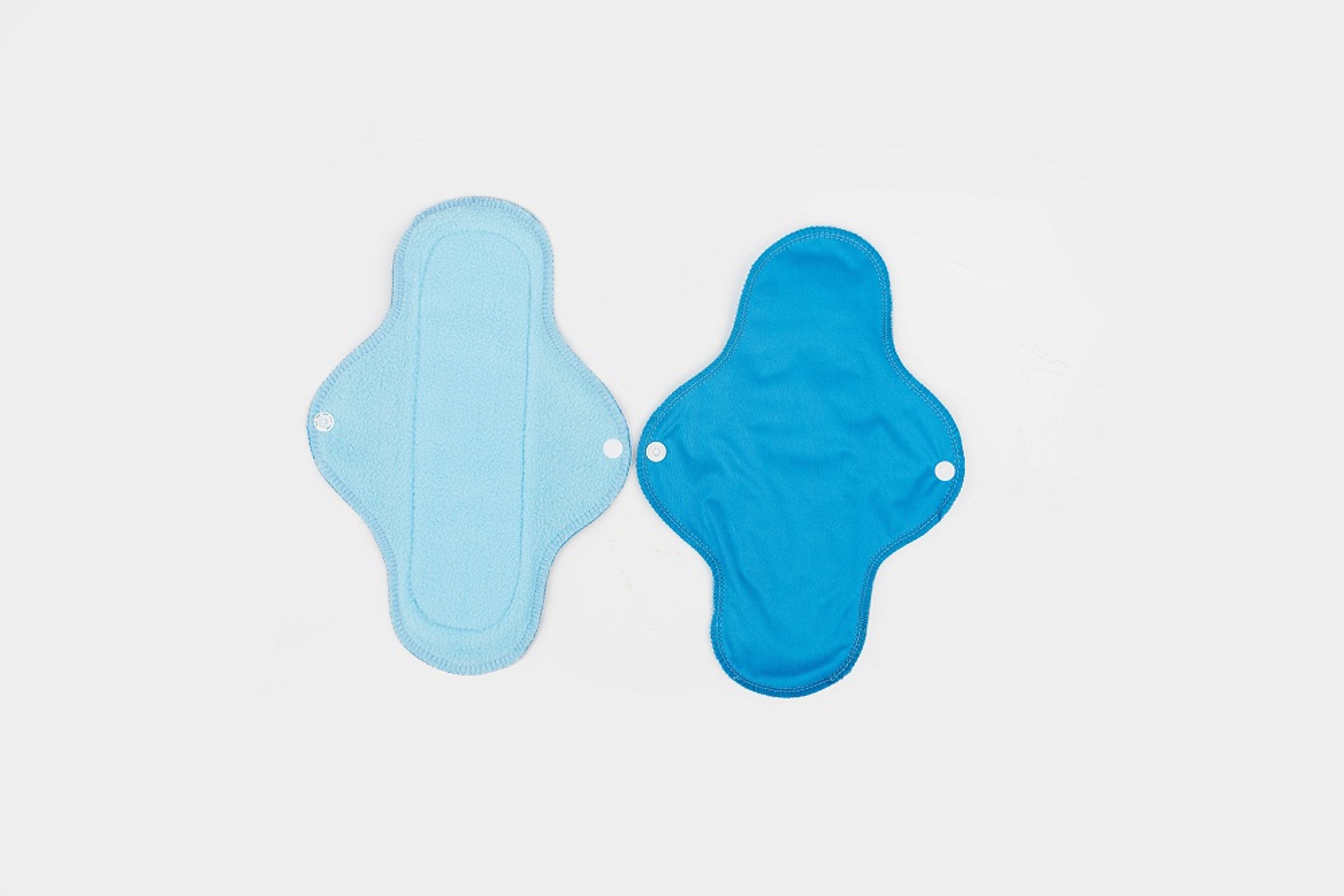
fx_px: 1307
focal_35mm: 35
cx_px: 672
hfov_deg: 54.4
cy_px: 448
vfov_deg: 37.9
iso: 100
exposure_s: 1/160
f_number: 5.6
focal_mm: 35
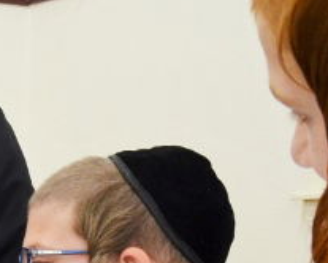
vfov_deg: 9.9
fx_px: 1477
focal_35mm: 152
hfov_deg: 11.7
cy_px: 394
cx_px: -263
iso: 2000
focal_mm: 28
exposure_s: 1/100
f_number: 9
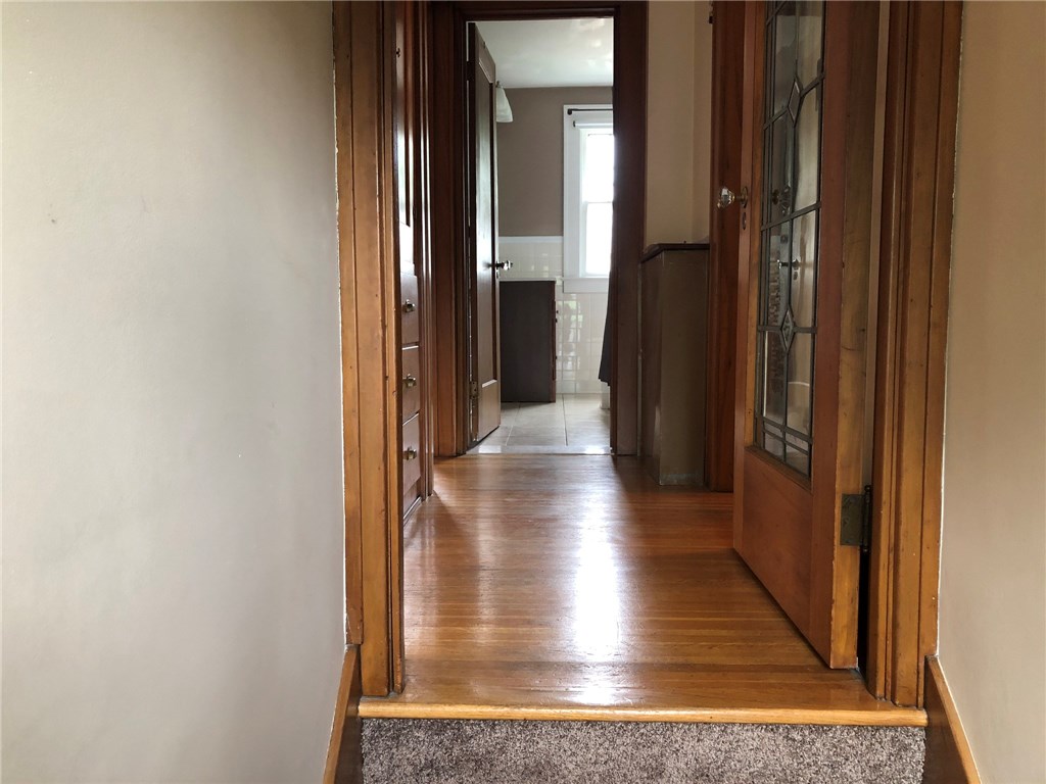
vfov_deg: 49.7
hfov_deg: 63.4
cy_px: 392
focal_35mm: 28
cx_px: 523
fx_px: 846
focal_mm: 3.99
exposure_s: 1/15
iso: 64
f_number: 1.8
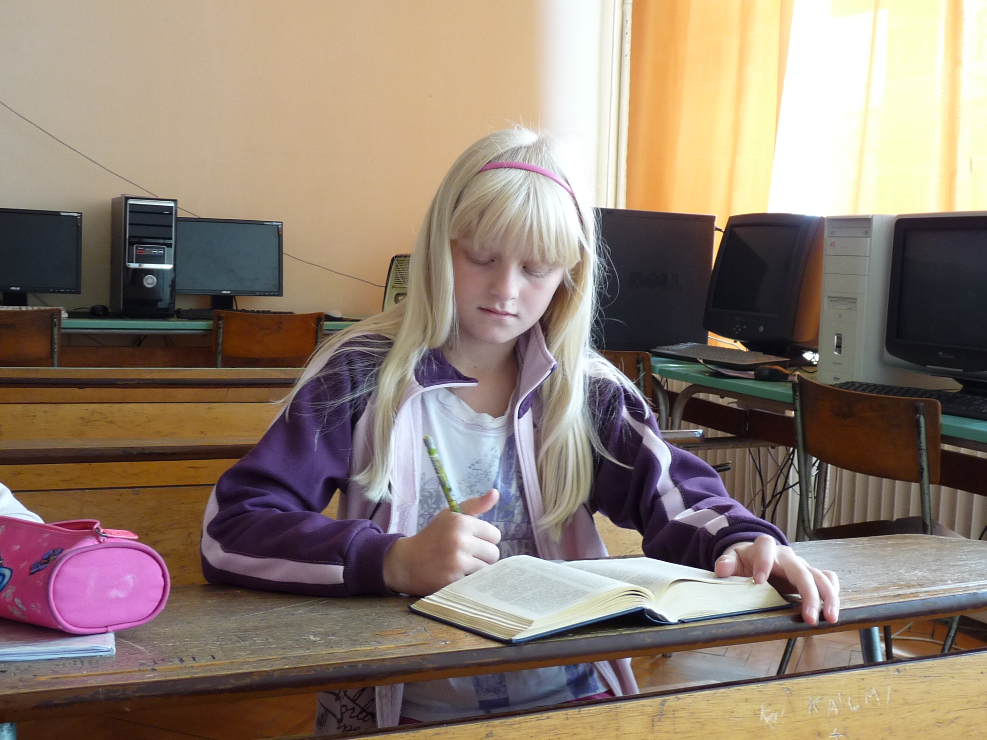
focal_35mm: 41
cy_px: 370
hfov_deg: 45.8
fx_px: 1169
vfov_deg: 35.1
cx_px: 494
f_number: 2.8
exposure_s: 1/30
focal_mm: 4.8
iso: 125
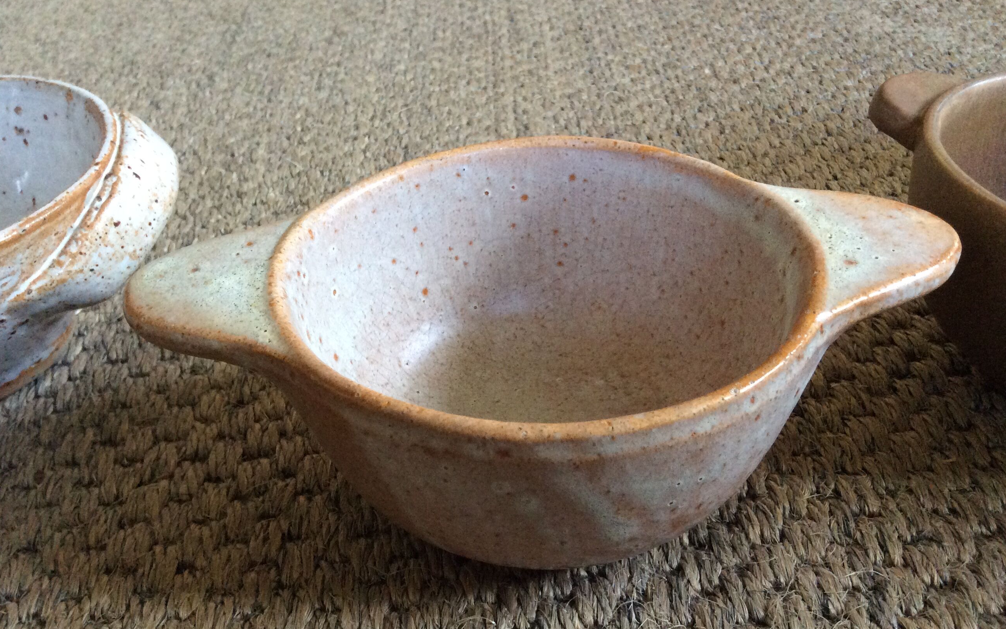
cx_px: 503
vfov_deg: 37.2
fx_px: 932
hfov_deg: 56.7
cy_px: 355
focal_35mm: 34
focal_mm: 3.3
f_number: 2.4
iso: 200
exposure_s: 1/25
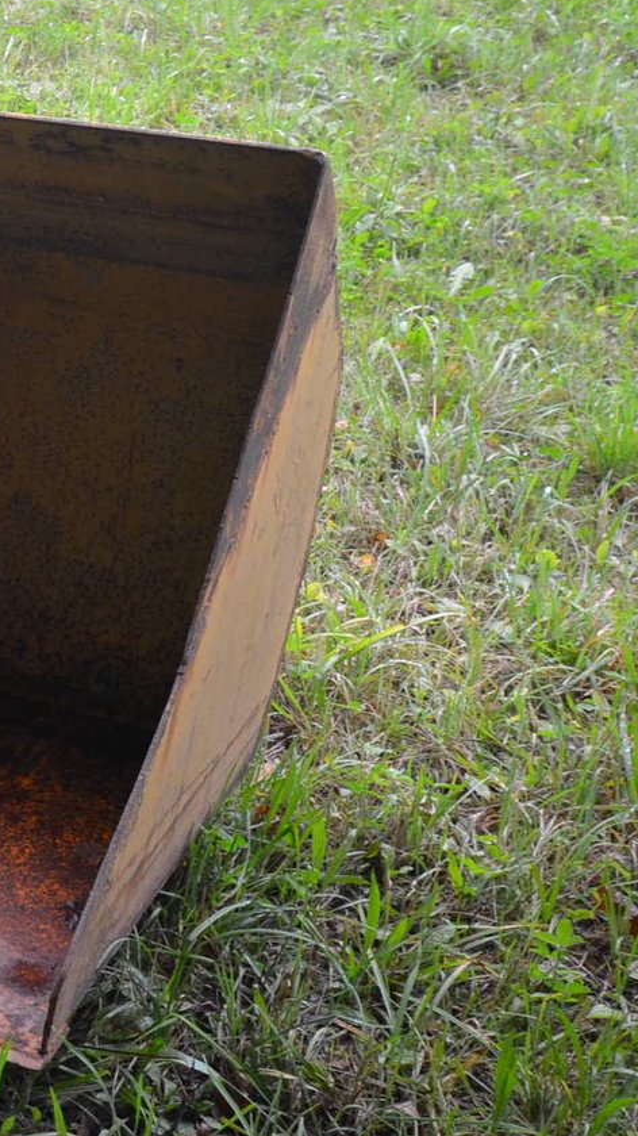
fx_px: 1926
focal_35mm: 64
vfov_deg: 32.8
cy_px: 488
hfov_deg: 16.4
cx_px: -431
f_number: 4.5
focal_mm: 20
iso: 800
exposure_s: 1/50
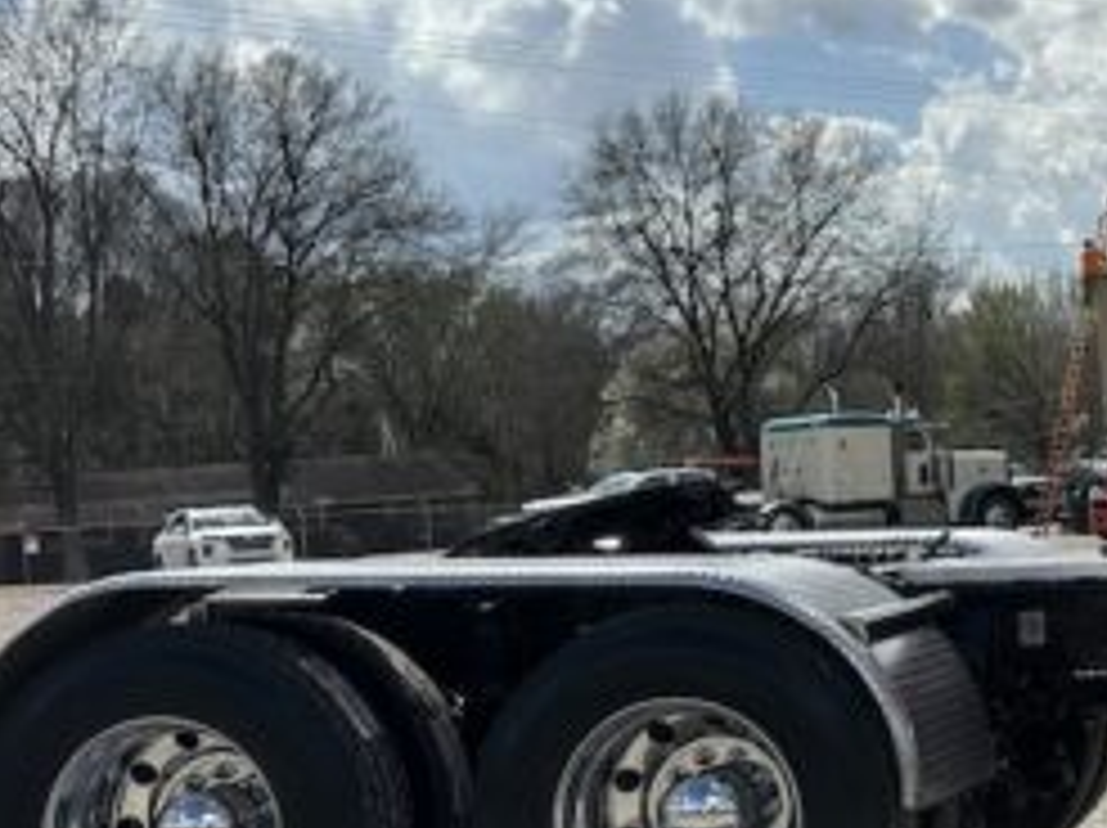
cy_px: 468
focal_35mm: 75
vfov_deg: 19.6
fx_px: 2396
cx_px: 1566
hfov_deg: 22.3
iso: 80
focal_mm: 6.86
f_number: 1.78
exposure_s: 1/7576
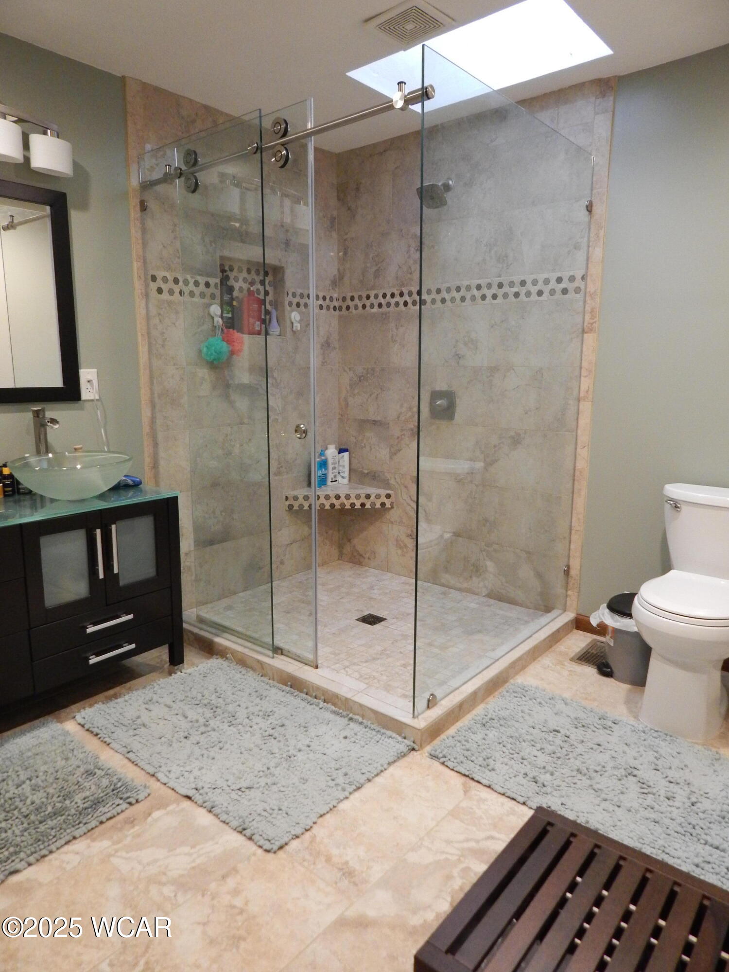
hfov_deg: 58.9
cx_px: 364
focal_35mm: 23
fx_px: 646
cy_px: 486
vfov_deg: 73.9
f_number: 3
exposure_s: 1/30
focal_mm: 4
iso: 500
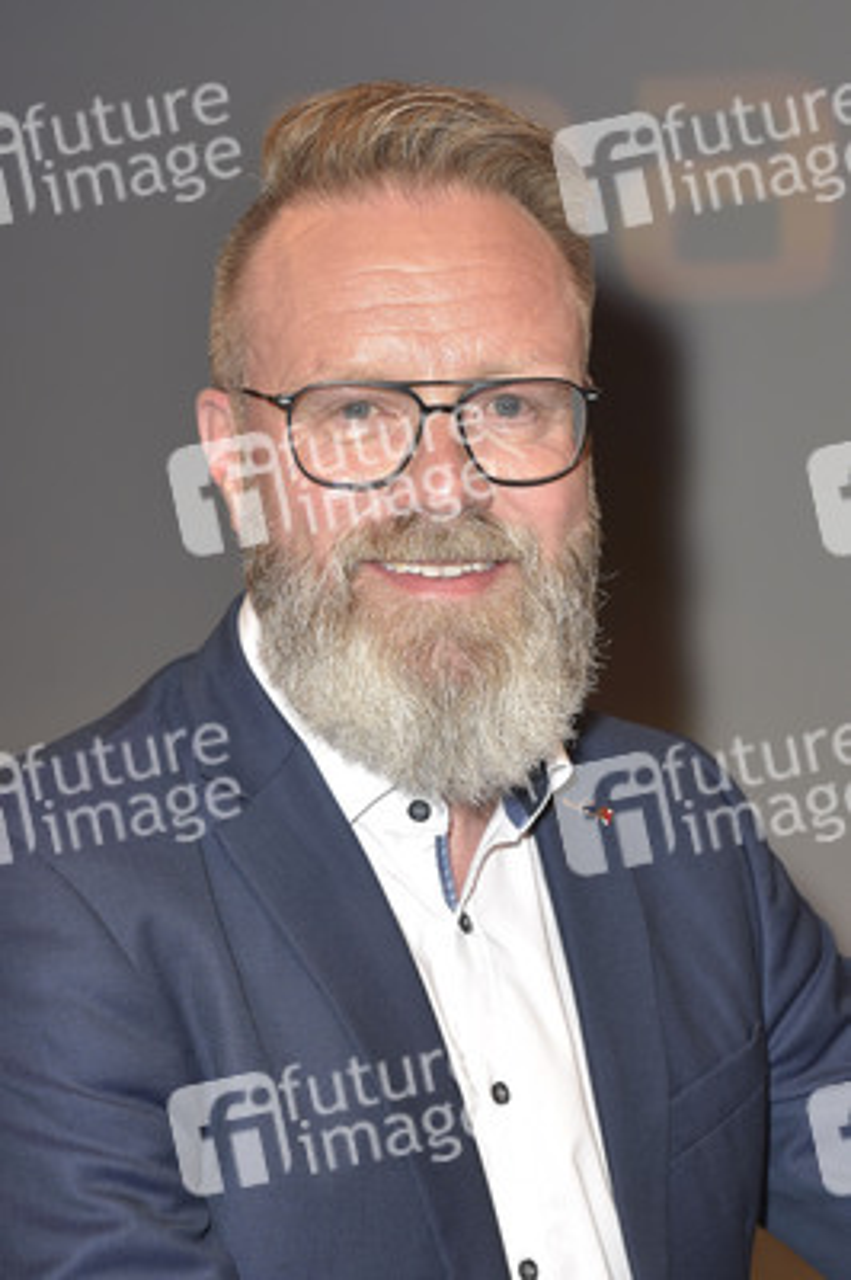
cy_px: 640
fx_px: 1953
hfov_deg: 24.6
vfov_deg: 36.3
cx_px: 426
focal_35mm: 55
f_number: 5.6
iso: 640
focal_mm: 55
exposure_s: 1/200
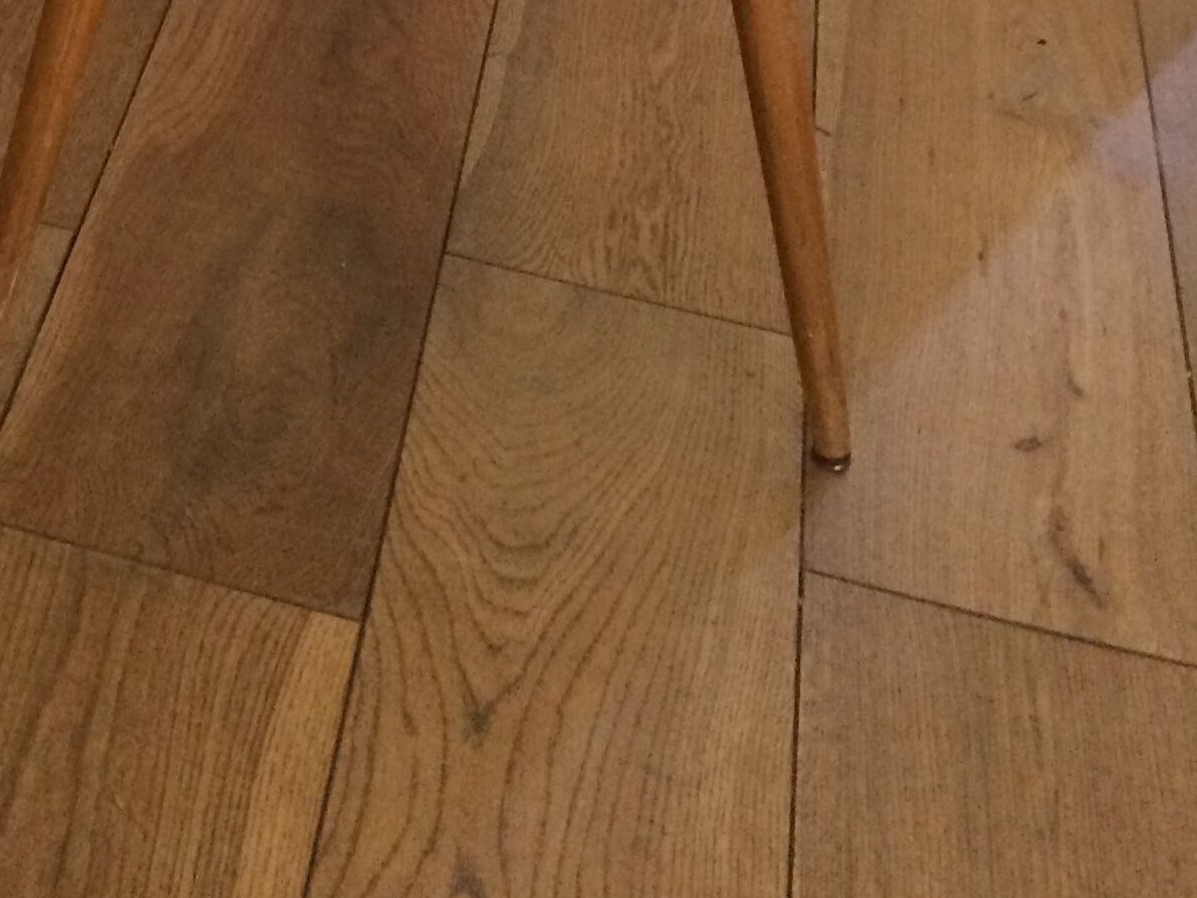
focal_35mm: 79
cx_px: -21
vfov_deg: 16.0
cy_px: -689
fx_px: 2732
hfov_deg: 23.6
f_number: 2.2
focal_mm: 4.15
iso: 250
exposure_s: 1/33
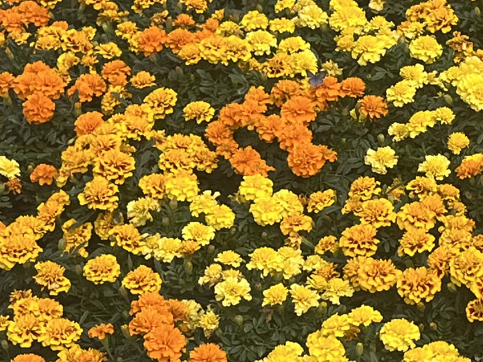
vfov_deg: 10.3
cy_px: 152
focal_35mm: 144
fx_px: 2009
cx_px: 508
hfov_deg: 13.5
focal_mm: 5.1
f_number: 1.6
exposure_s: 1/2967
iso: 50
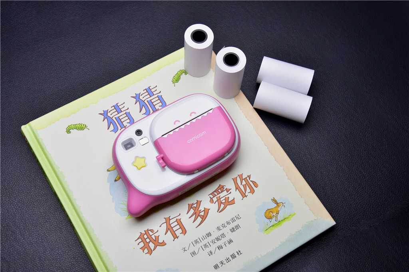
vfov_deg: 28.1
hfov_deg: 41.1
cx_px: 204
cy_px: 136
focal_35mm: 48
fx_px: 545
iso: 800
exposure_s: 1/60
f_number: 6.3
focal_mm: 32
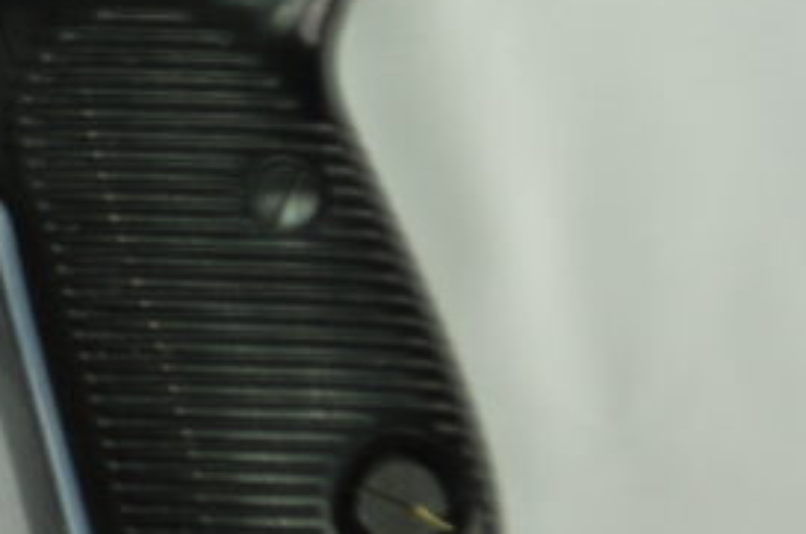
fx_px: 3933
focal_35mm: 176
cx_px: -328
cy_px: 106
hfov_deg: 11.3
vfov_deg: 7.8
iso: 400
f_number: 5.3
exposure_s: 1/40
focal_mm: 40
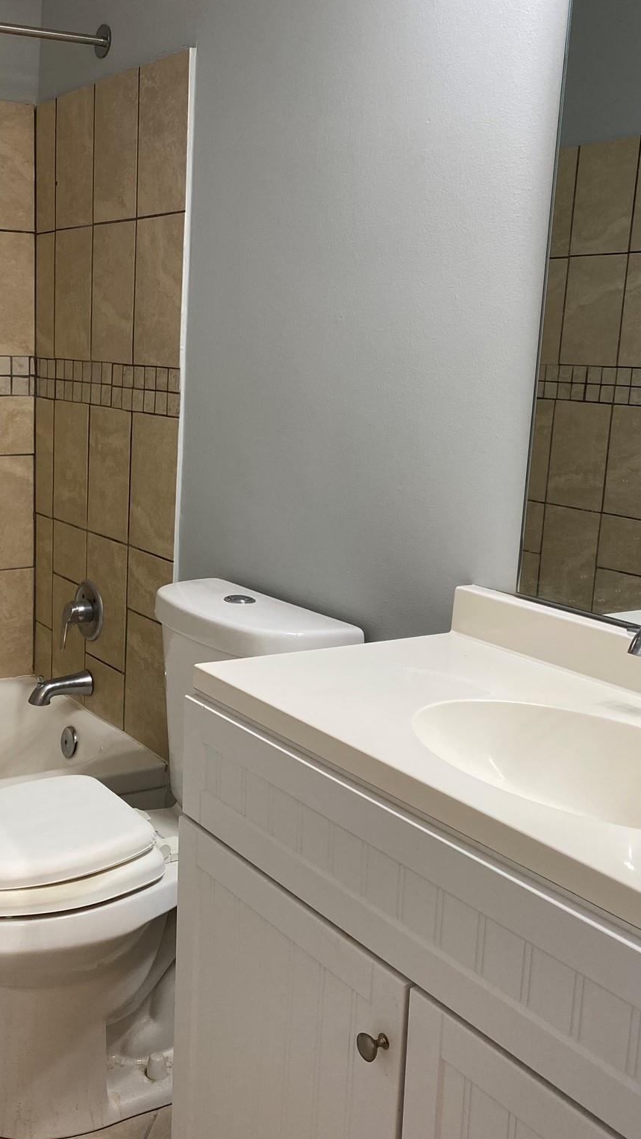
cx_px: 126
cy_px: 568
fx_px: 1148
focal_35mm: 38
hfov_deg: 30.4
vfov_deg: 52.8
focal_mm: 4.25
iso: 125
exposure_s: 1/120
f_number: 1.8
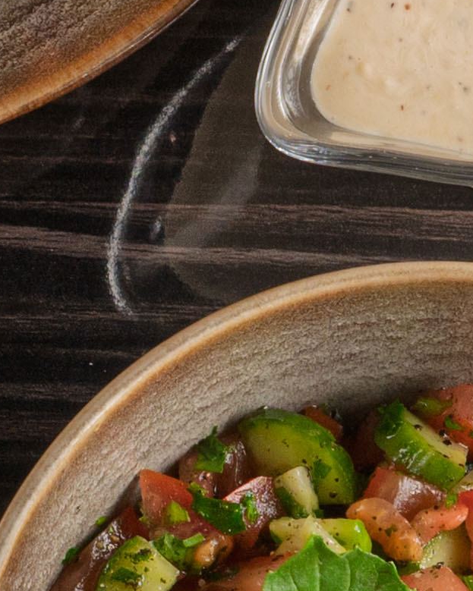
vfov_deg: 5.3
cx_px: -847
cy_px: 169
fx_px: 6371
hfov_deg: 4.1
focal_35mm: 364
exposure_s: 1/200
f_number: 10
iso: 640
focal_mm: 50
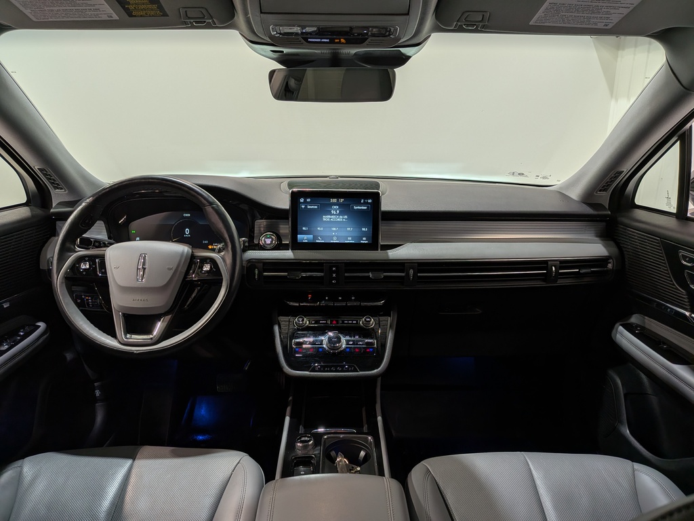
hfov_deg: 71.6
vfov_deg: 56.8
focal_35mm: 24
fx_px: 481
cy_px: 260
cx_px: 347
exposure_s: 1/128
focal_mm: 4.53
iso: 26
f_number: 1.7
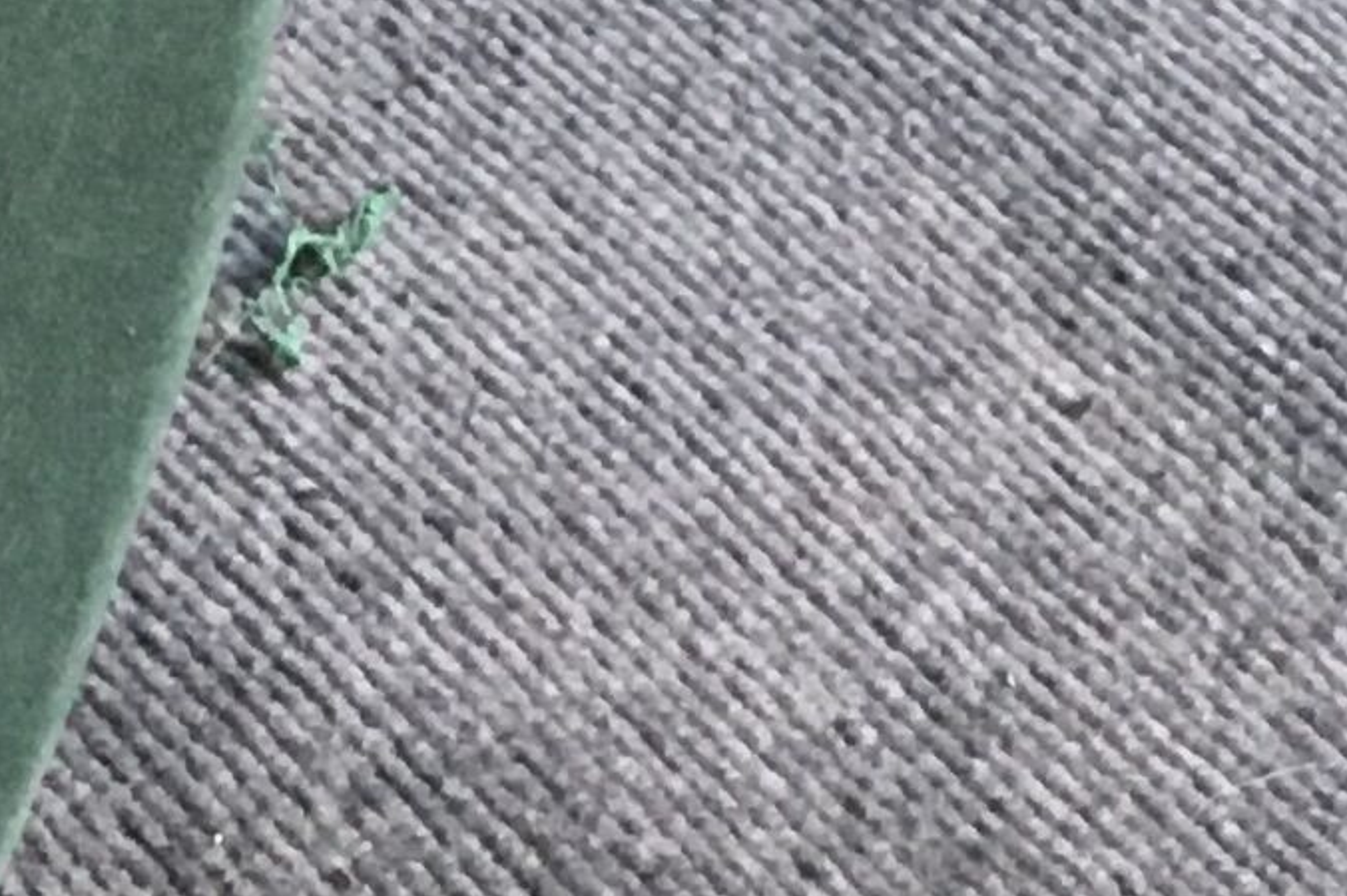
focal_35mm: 180
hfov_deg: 10.6
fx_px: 6731
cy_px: -2270
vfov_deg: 6.6
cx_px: -1281
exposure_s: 1/33
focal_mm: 4.15
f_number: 2.2
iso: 160
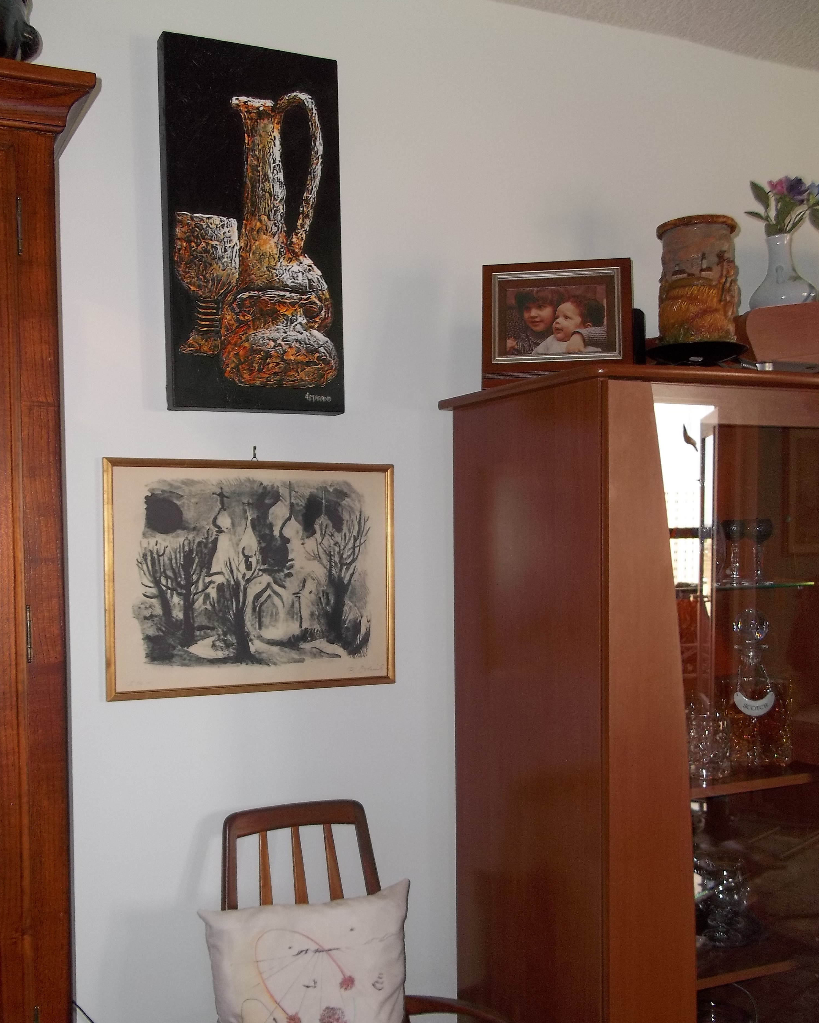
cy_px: 585
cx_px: 388
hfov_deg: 41.1
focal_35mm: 36
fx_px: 1091
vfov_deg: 50.1
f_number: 2.9
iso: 80
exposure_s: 1/30
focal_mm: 5.7
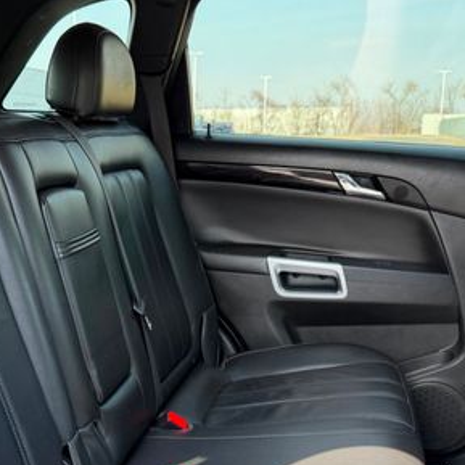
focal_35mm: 47
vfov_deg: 35.7
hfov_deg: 35.8
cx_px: 169
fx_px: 714
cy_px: 306
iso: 80
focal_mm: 6.76
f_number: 1.78
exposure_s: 1/188
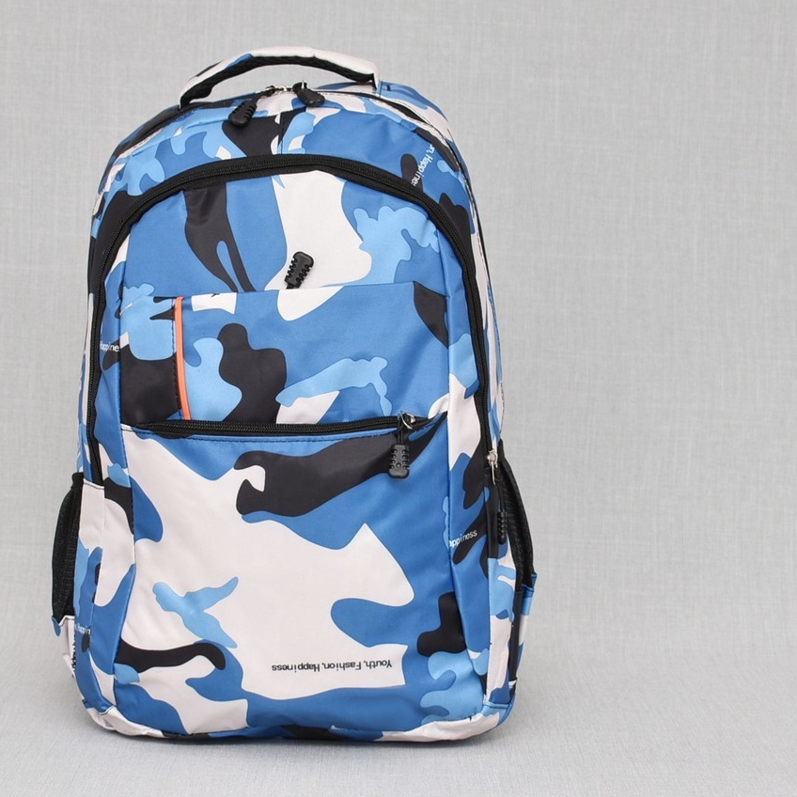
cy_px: 398
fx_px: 2006
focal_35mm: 77
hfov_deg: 22.4
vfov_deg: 22.5
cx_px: 268
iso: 100
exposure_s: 1/60
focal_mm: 40
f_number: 5.6
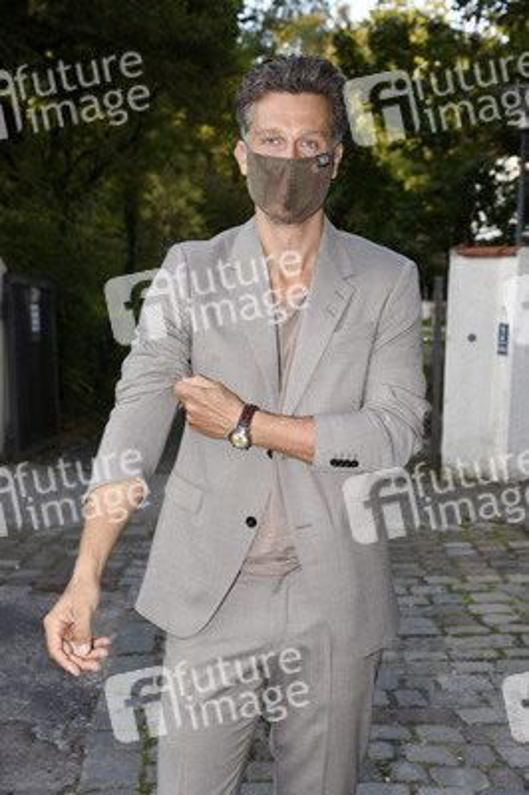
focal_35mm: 58
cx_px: 264
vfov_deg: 34.5
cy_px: 398
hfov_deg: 23.3
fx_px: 1281
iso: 500
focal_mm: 58
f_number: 6.3
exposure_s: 1/160
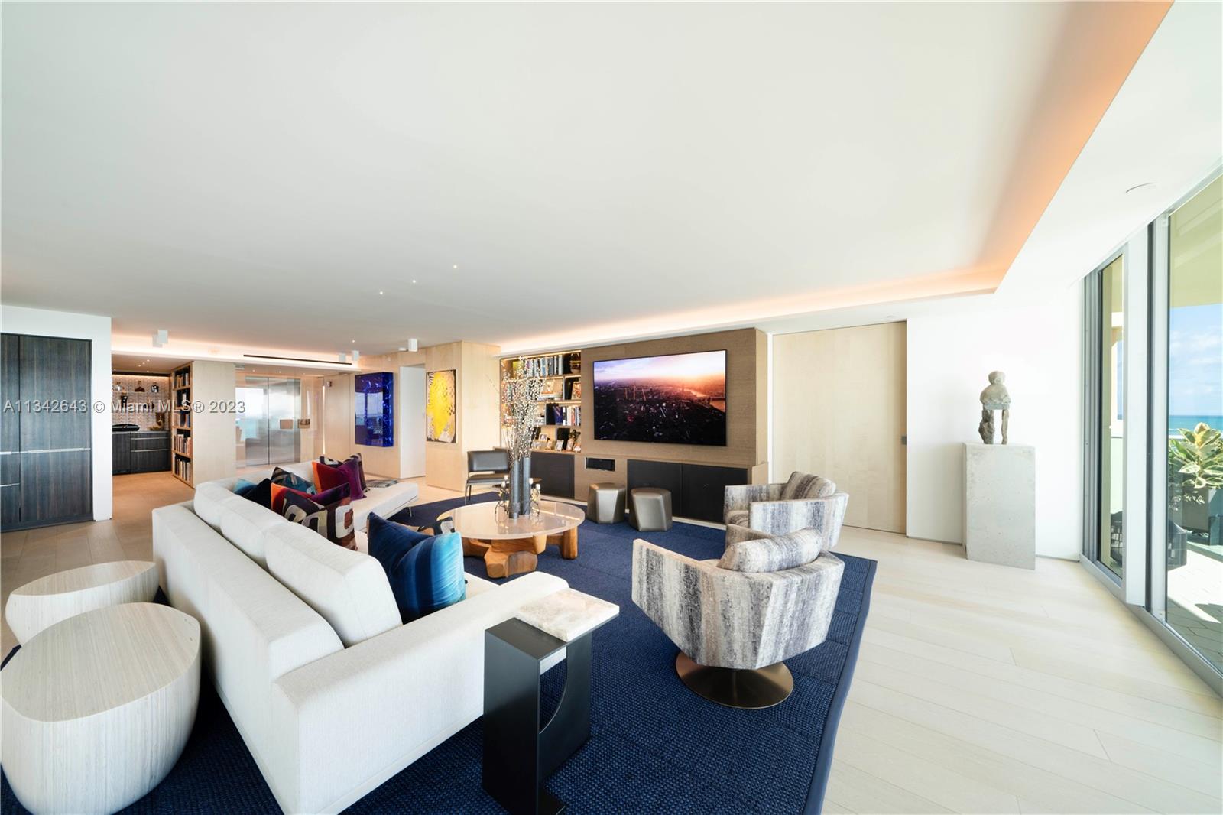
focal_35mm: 12
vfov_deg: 90.0
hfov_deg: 112.6
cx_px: 612
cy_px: 408
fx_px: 408
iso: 200
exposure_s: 1/40
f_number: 11
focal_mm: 12
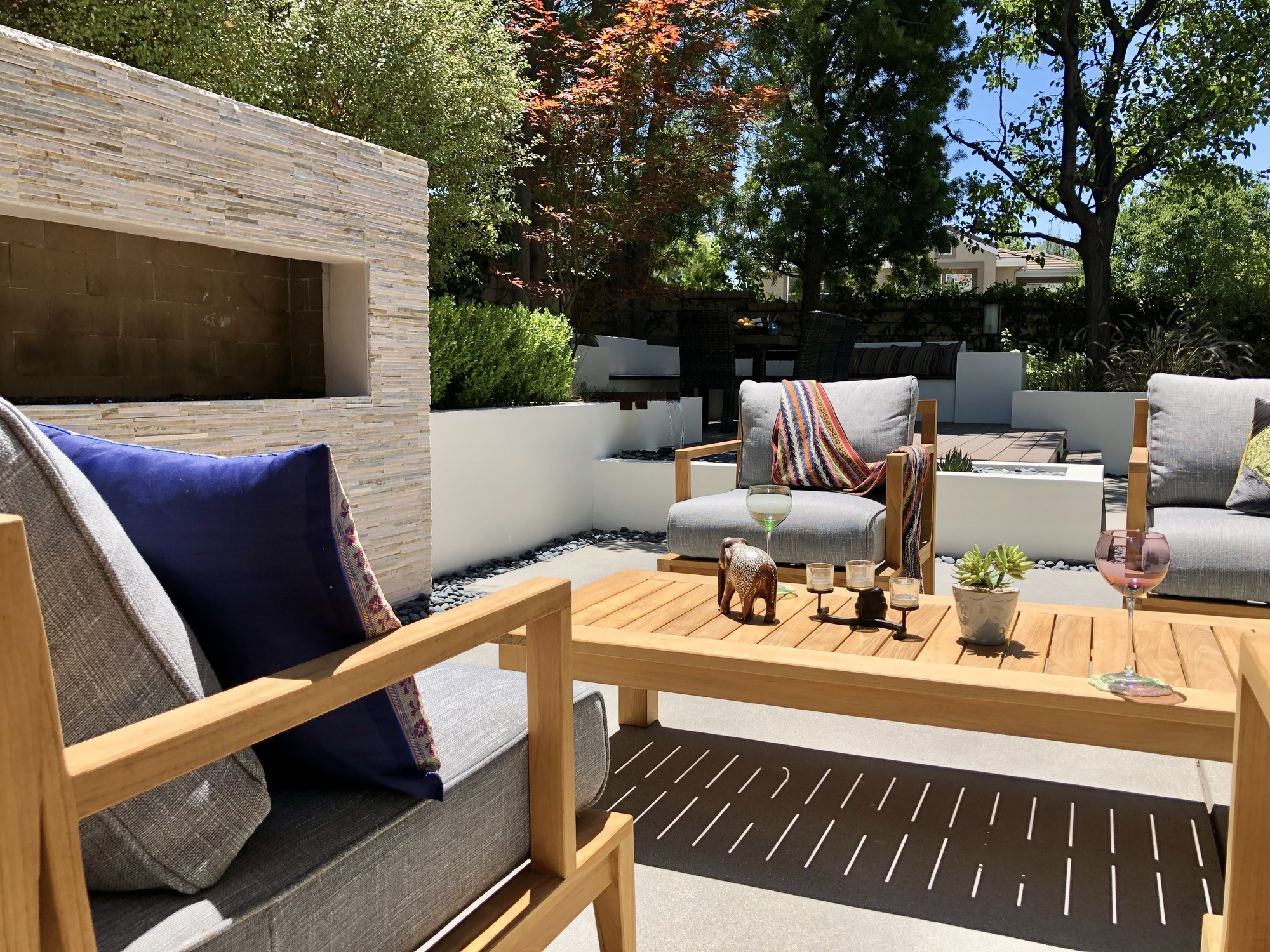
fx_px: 1027
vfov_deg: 49.7
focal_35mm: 28
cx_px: 635
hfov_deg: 63.4
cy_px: 476
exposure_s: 1/1043
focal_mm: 3.99
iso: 20
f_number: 1.8
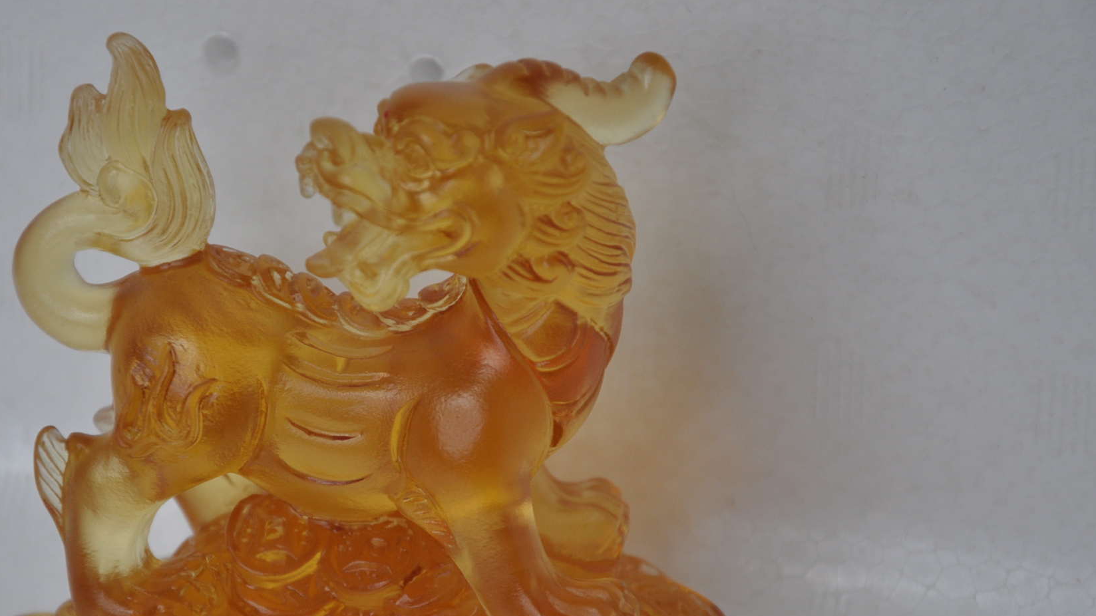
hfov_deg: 12.4
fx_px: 5047
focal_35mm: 174
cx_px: 412
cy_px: 397
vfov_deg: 7.0
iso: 400
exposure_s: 1/60
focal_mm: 85
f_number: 5.6
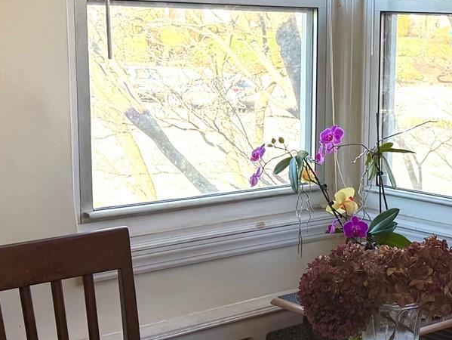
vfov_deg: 18.0
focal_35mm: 82
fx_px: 1071
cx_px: 417
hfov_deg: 23.1
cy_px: 226
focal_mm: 6.76
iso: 100
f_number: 1.78
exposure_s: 1/456
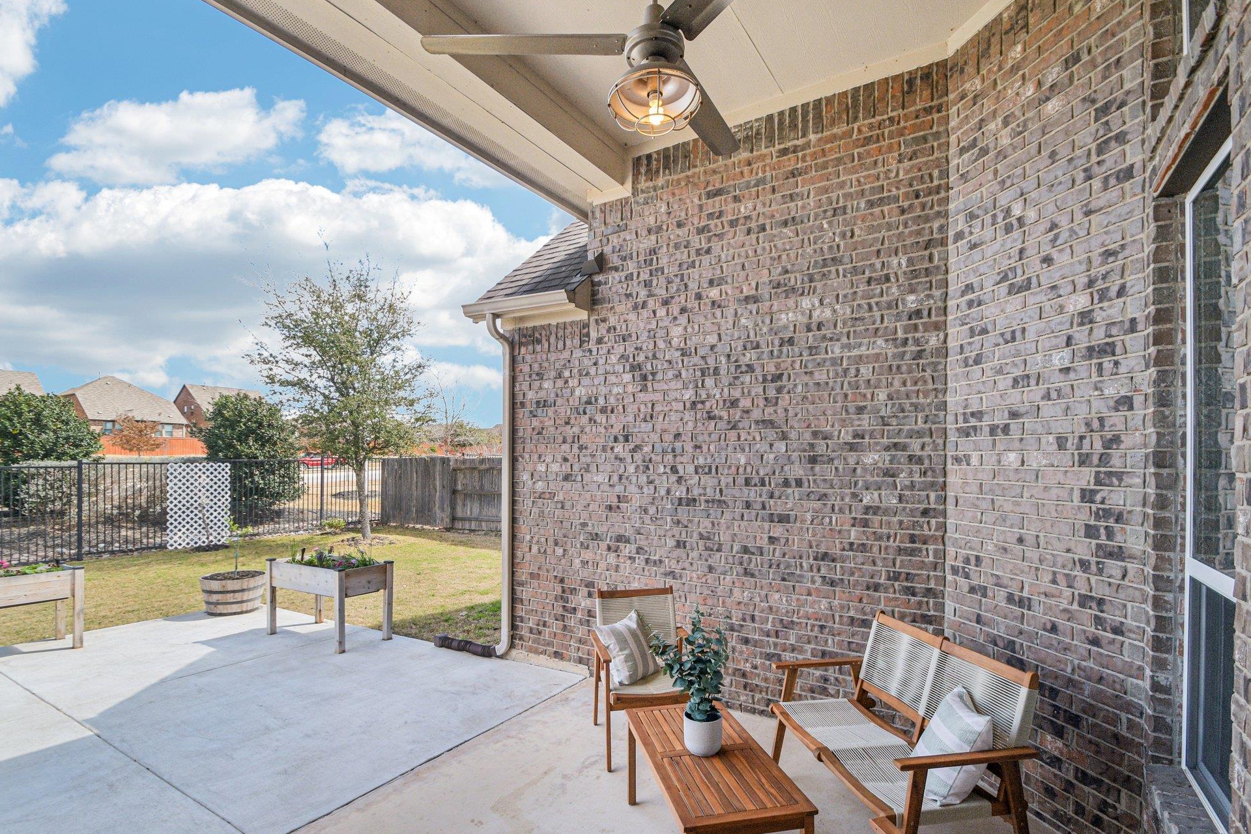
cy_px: 442
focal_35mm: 16
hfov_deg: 96.7
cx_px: 629
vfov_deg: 73.7
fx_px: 556
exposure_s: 1/200
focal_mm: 10
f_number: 8
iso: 400
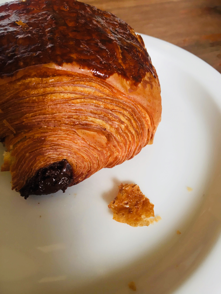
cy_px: 147
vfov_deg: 61.7
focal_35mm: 29
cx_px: 110
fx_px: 247
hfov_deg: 48.2
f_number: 2.2
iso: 50
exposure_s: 1/30
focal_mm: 4.15
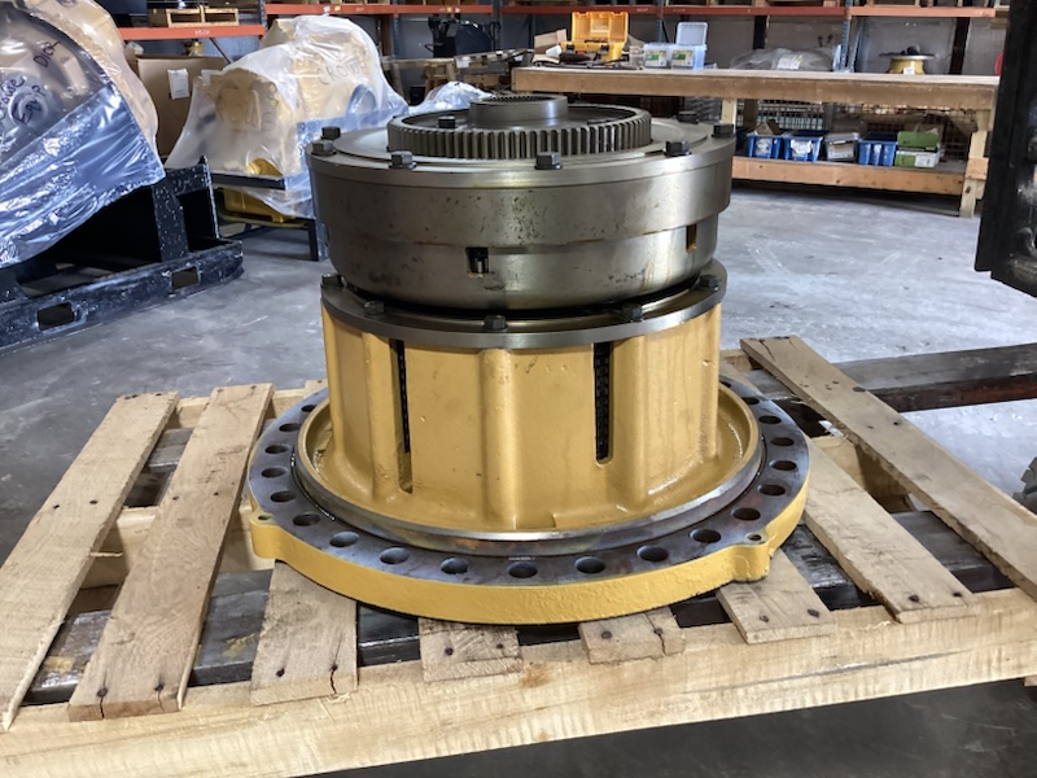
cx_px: 518
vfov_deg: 45.4
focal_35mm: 31
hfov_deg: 58.4
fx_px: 929
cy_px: 389
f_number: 2.4
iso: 250
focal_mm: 3.3
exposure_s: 1/50
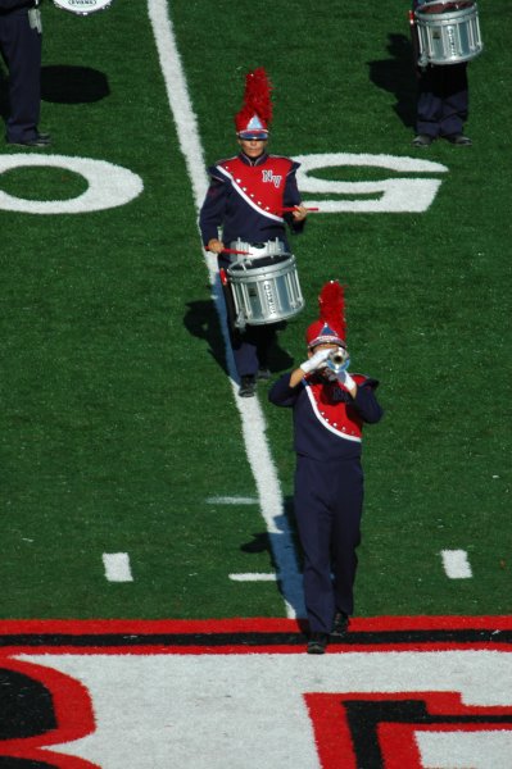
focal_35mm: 600
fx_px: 12821
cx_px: 256
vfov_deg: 3.4
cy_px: 384
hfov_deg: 2.3
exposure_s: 1/1250
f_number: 5.6
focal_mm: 400
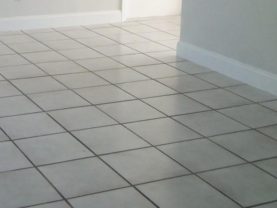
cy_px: 7
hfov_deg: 26.9
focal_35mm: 70
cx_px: 35
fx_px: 560
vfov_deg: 20.4
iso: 125
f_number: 3.9
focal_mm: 5.1
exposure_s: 1/40
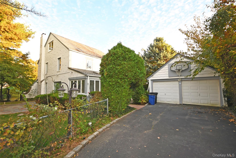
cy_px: 79
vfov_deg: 77.3
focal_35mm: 15
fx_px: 98
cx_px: 118
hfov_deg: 100.4
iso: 100
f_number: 4.5
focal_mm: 10
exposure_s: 1/80
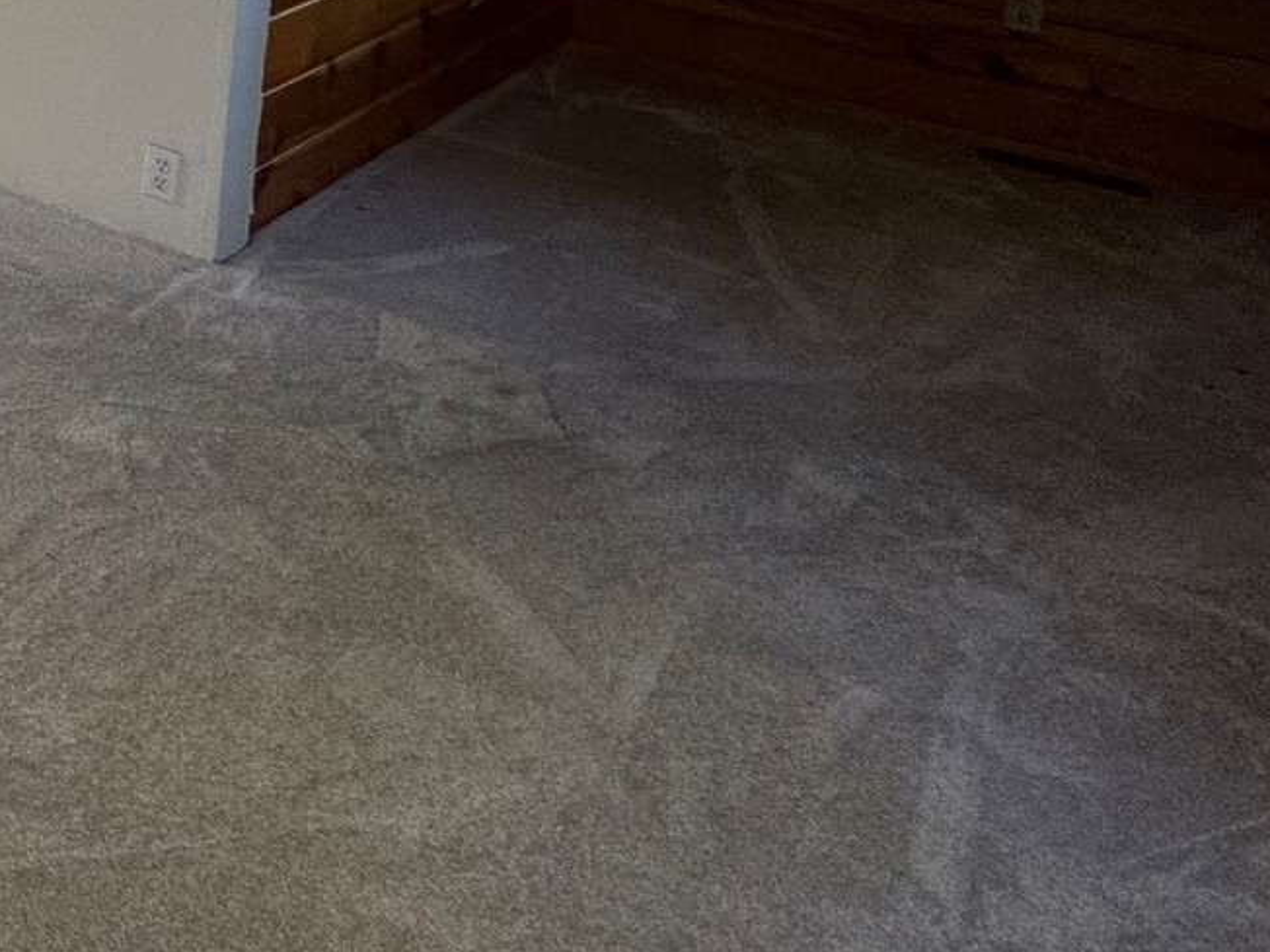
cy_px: -321
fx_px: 1614
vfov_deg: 27.0
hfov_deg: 27.1
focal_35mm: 44
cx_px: -705
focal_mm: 2.22
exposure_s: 1/99
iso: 125
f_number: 2.2
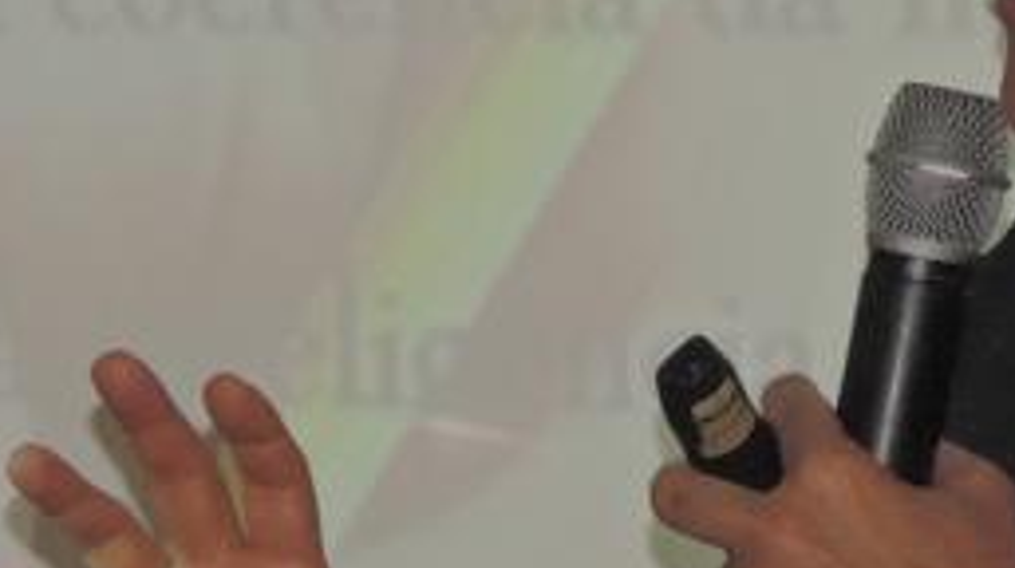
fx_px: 20543
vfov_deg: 1.6
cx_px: 786
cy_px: 217
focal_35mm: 764
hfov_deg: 2.8
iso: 800
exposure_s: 1/250
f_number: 4.6
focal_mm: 40.1
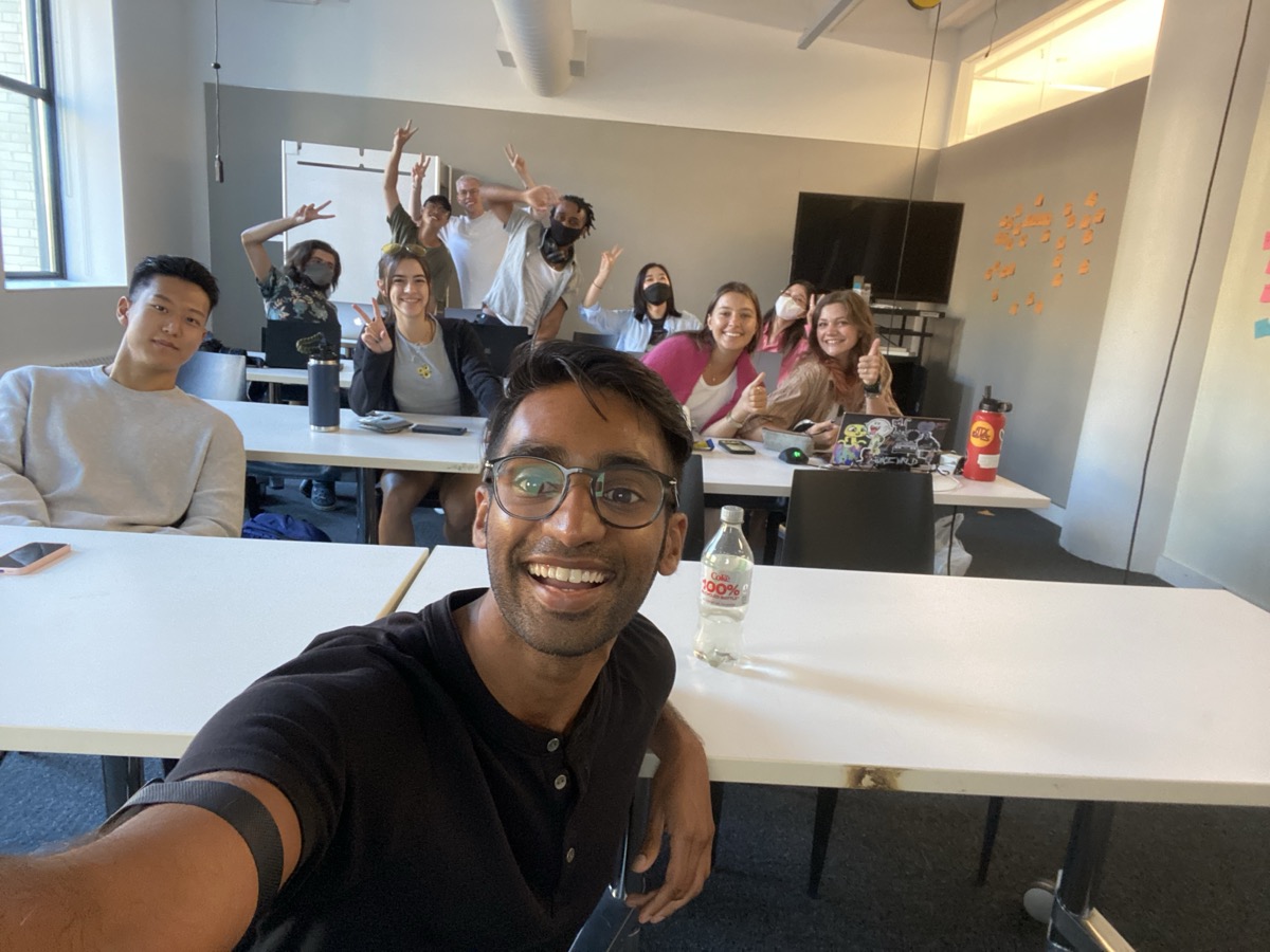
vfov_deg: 58.9
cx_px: 635
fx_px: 844
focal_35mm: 23
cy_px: 476
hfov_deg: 73.9
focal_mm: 2.71
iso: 400
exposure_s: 1/25
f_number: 2.2
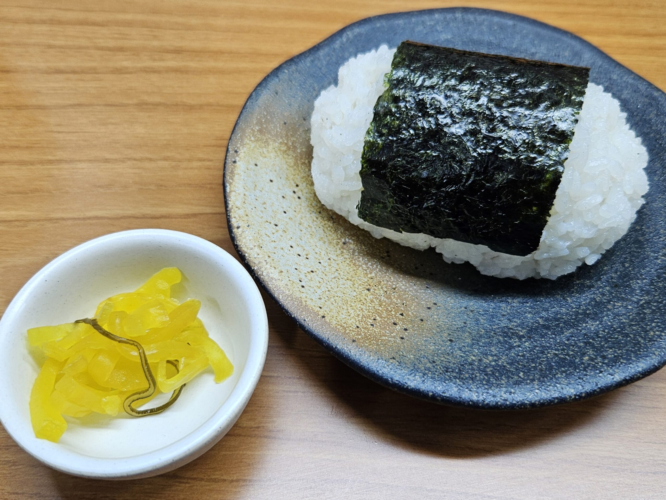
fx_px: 443
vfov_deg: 58.9
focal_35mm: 23
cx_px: 333
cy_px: 250
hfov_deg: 73.9
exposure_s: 1/120
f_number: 1.8
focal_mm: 5.4
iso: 100
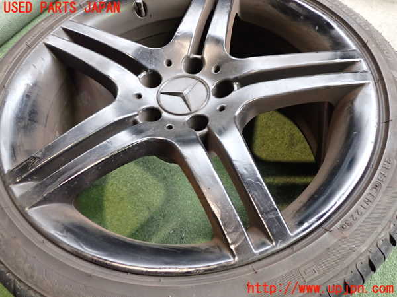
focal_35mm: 30
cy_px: 148
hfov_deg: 60.0
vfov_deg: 46.8
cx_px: 198
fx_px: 344
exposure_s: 1/40
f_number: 2.3
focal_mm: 5.4
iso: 500
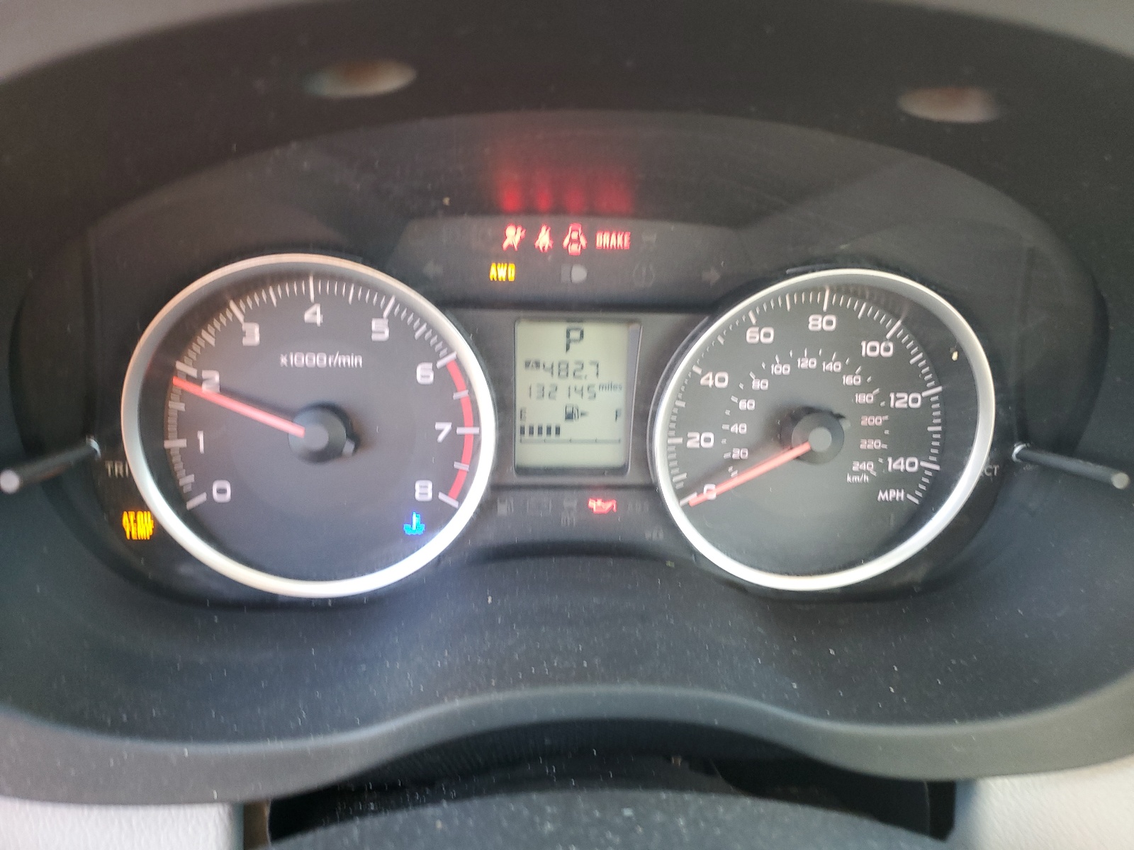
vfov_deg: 53.1
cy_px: 425
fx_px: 852
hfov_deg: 67.3
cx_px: 567
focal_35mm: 26
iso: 118
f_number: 1.5
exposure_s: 1/60.2
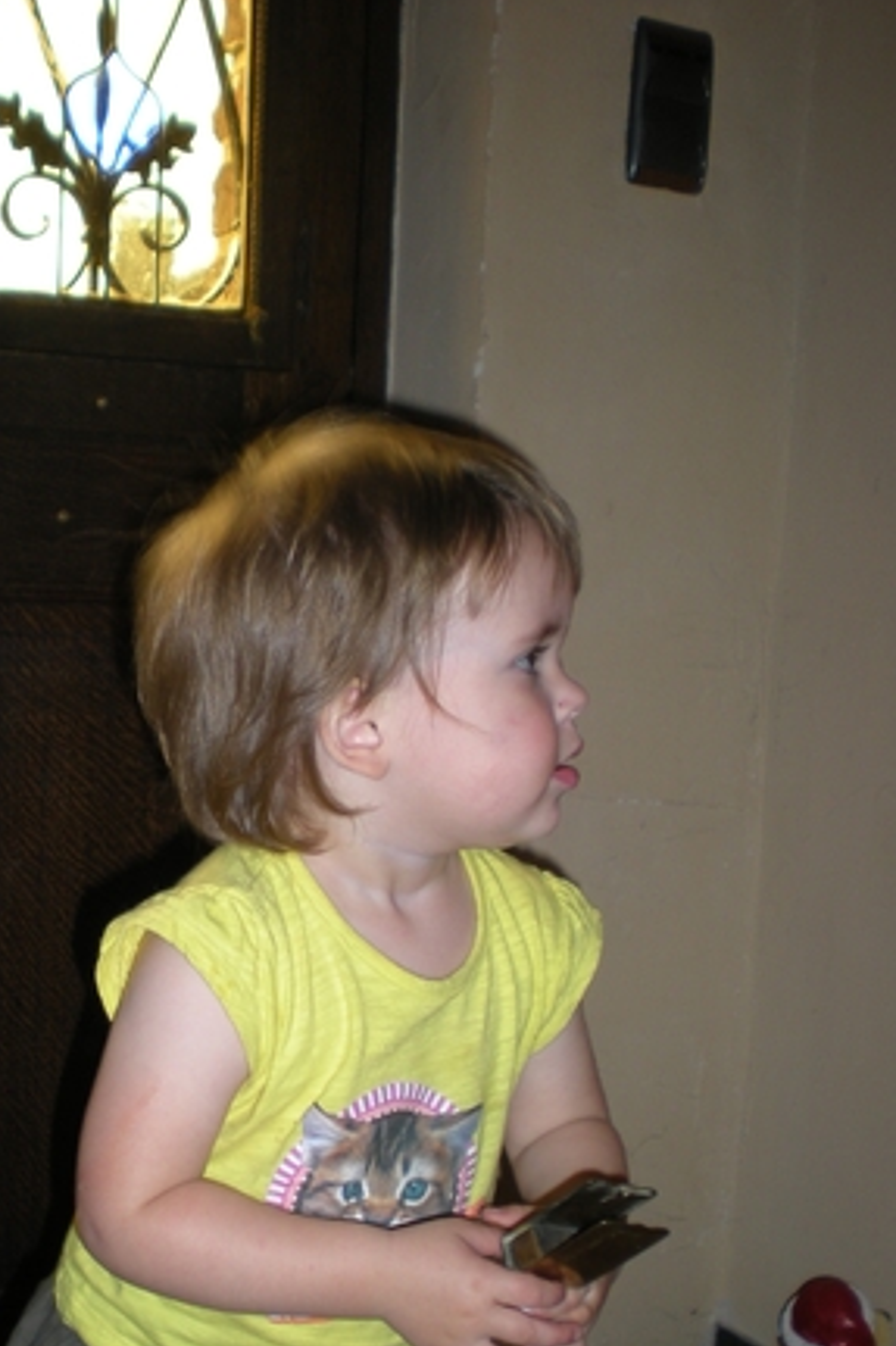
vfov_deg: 35.9
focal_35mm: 55
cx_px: 206
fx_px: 2055
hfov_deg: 24.3
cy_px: 899
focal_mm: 6.3
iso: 64
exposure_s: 1/60
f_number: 3.1
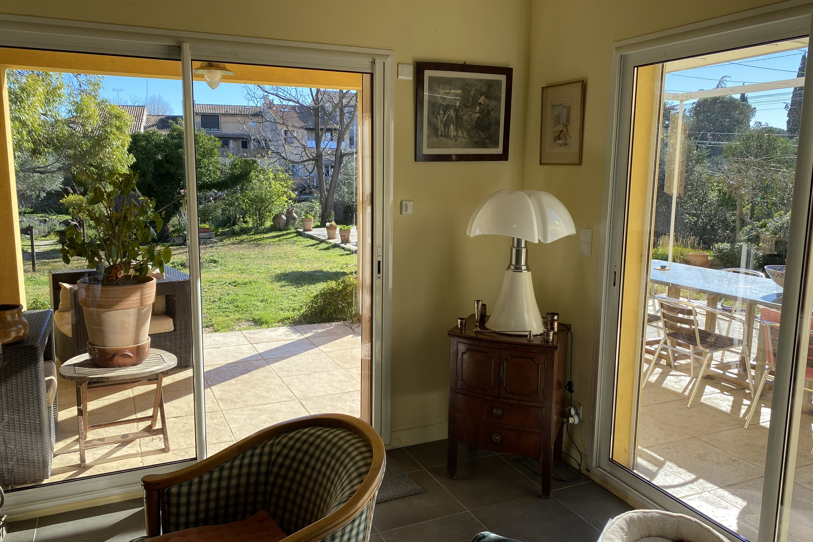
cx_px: 405
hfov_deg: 65.5
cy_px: 264
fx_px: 632
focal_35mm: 28
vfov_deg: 46.4
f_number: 1.8
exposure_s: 1/816
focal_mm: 4.25
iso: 32
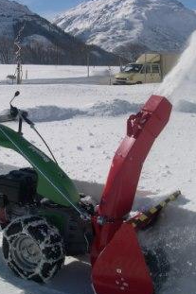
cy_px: 148
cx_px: 54
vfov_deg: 35.1
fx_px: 466
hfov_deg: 23.6
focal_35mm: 57
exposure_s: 1/752
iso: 100
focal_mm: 8
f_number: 7.6
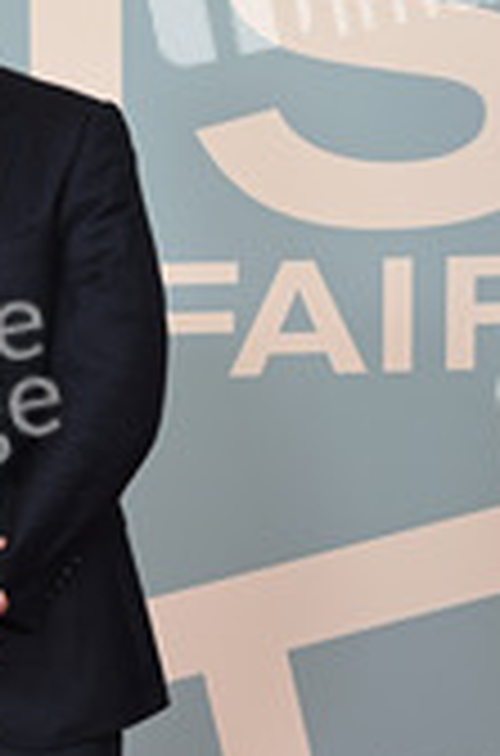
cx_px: -41
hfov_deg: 8.1
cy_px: 634
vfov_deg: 12.3
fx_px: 3501
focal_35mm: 167
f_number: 6.3
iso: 640
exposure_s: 1/125
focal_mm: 70
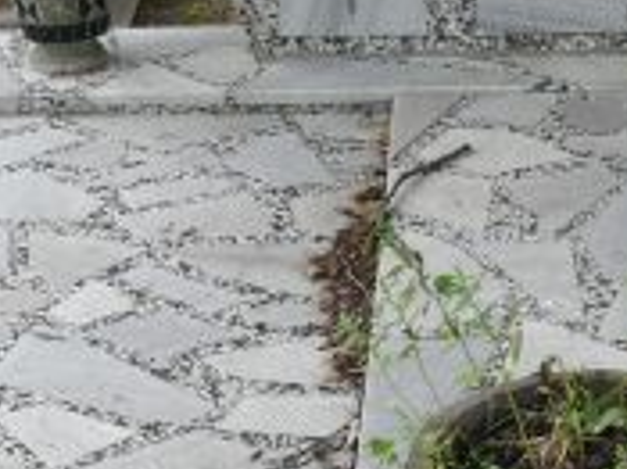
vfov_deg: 11.6
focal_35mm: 128
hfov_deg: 15.1
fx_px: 2317
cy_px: 272
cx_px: 623
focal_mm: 7.4
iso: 100
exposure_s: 1/100
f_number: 3.6
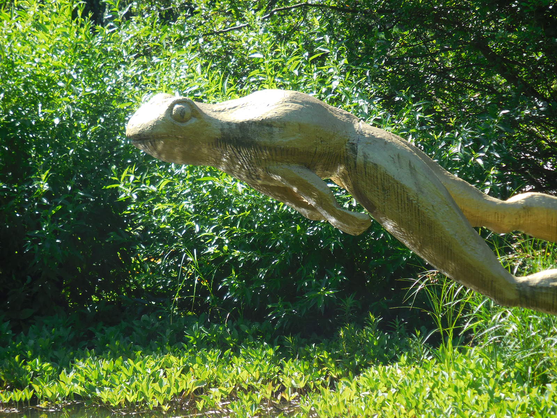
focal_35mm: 149
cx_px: 278
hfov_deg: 13.3
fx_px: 2398
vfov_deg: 10.0
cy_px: 209
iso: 125
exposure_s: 1/160
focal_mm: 26.8
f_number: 5.4
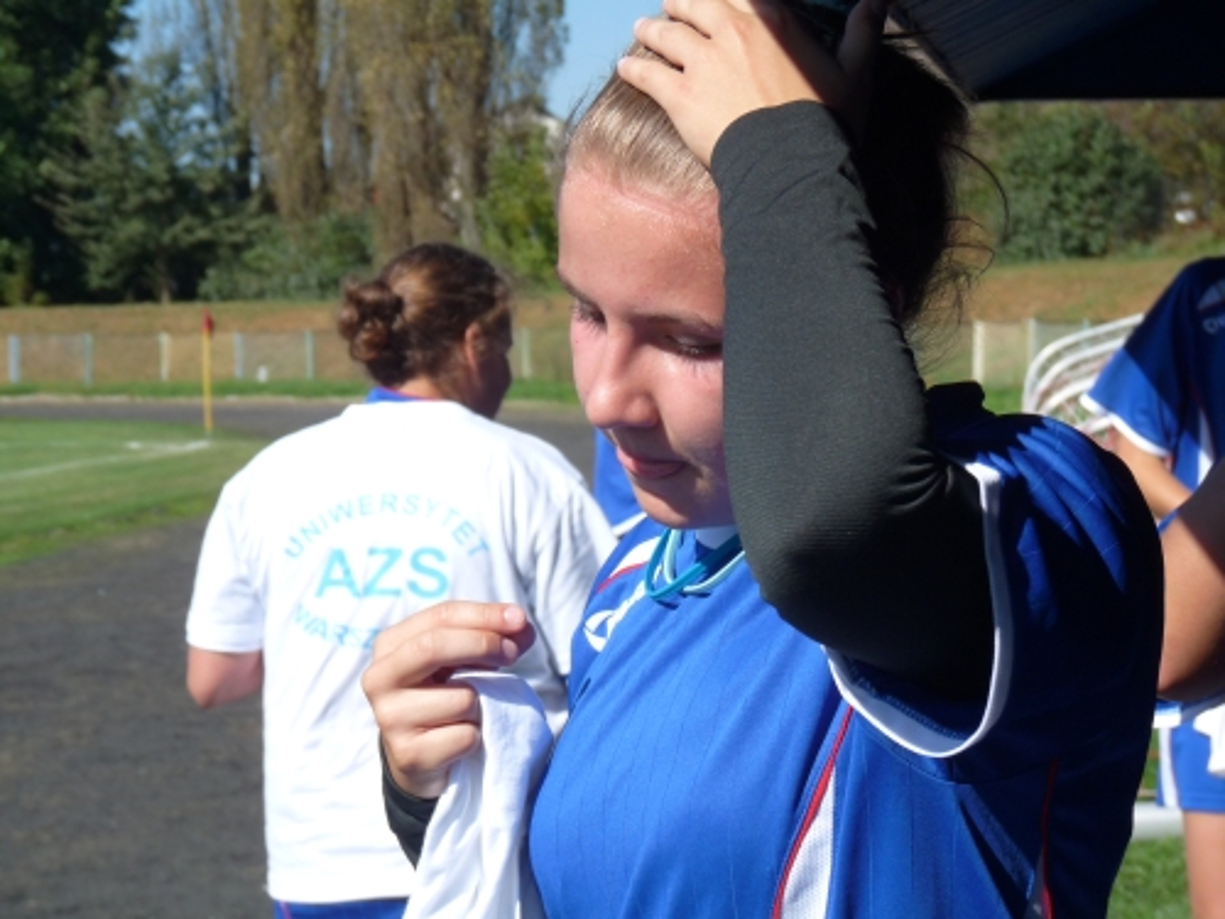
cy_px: 460
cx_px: 612
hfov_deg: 17.4
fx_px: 3999
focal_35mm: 113
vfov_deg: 13.1
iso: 100
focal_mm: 20.1
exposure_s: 1/800
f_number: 4
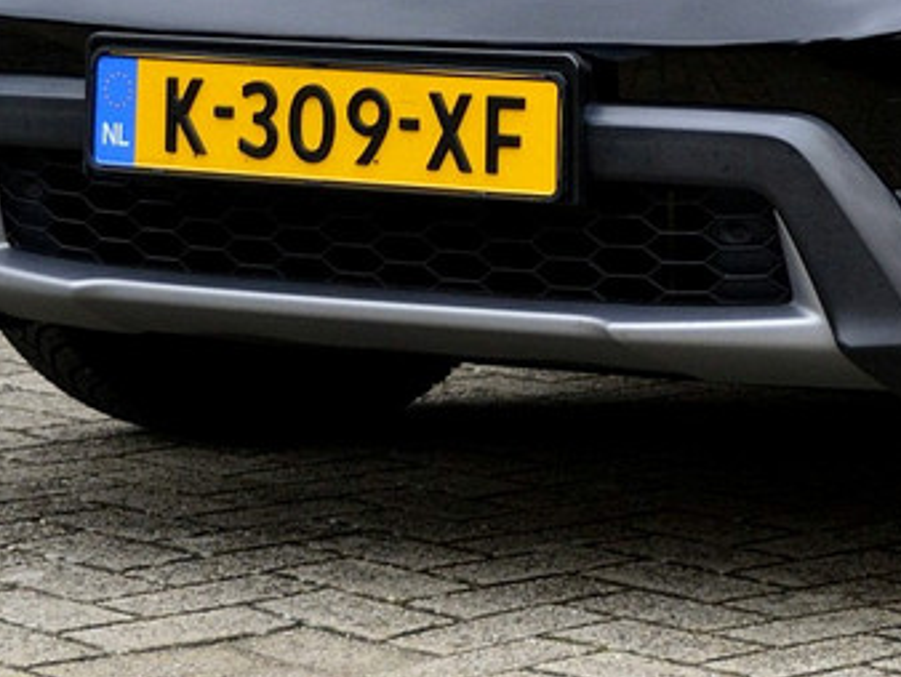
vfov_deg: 8.8
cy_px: -207
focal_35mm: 166
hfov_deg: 11.7
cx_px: 1024
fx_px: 4324
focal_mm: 38
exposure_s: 1/60
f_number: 4.8
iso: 800
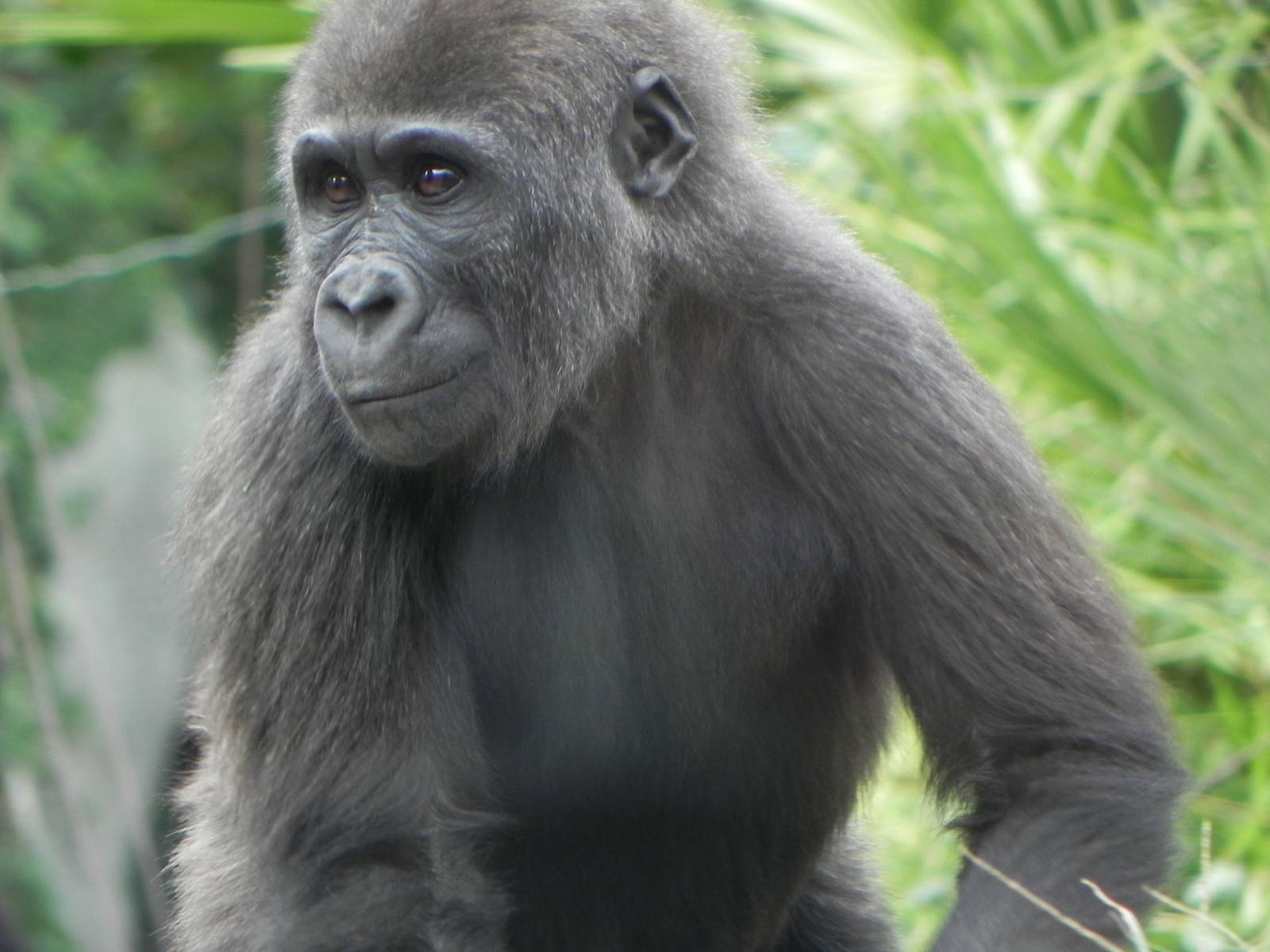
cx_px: 635
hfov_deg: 2.9
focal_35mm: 678
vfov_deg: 2.2
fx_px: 24875
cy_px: 476
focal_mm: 120
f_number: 5
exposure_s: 1/60
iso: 264
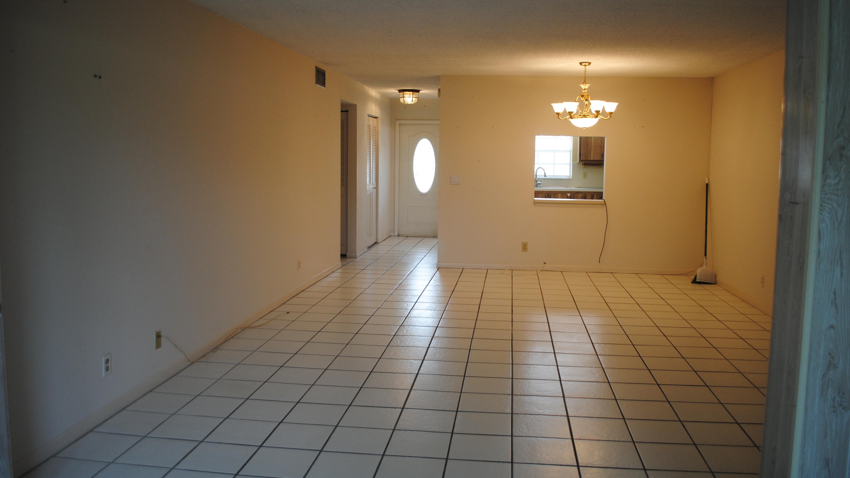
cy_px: 209
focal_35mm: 29
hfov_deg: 66.1
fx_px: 654
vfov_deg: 40.1
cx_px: 429
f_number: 3.5
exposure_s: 1/50
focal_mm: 18
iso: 200
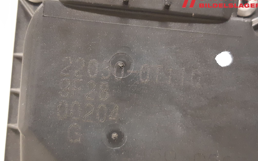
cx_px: 130
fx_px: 197
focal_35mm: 28
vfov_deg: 44.5
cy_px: 84
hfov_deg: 66.5
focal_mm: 3.93
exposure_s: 1/25
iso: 320
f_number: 1.7
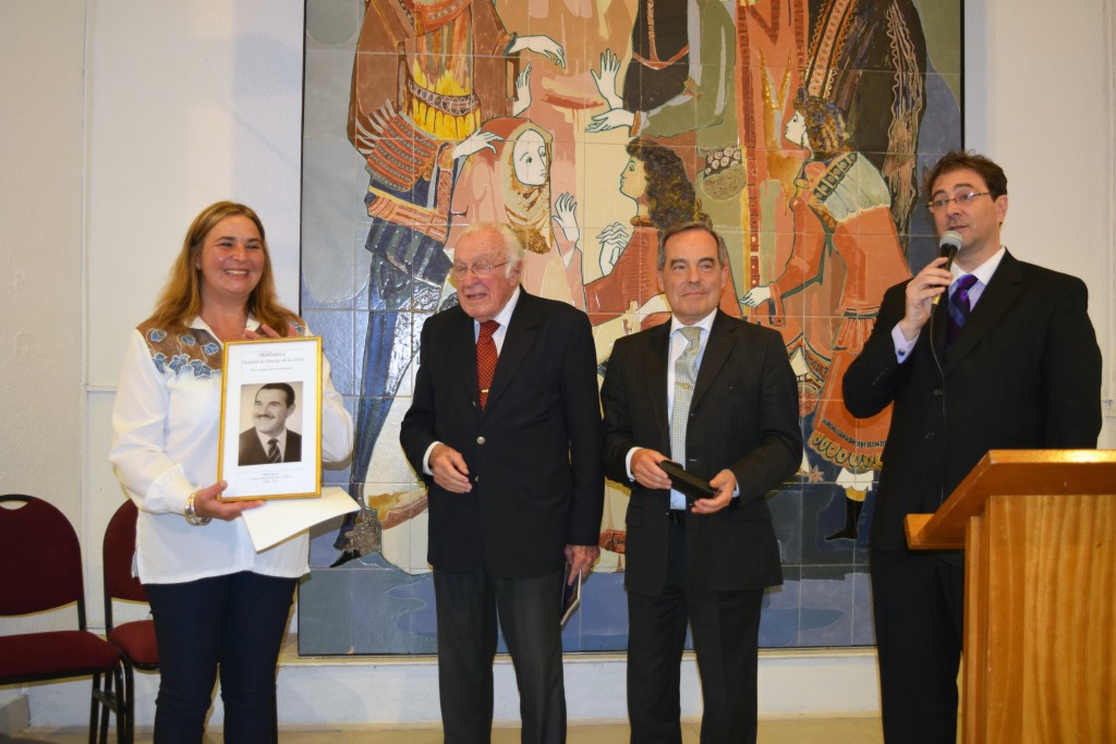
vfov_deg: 34.2
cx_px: 558
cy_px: 372
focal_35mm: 39
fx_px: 1209
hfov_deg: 49.5
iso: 800
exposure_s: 1/80
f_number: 4.2
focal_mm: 26
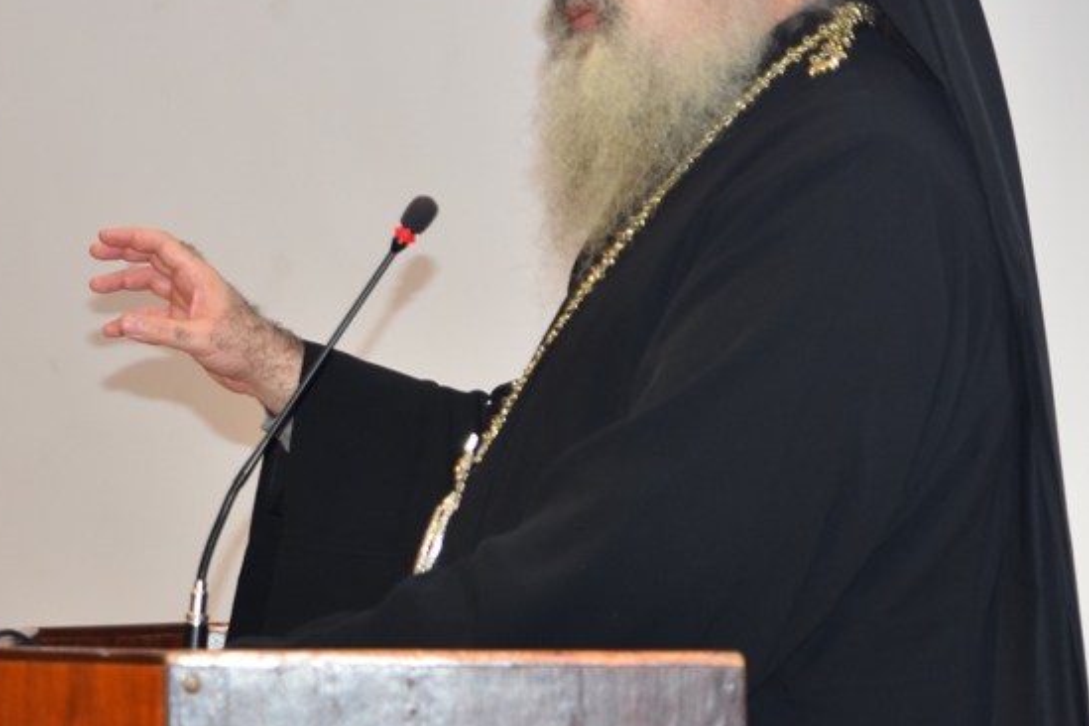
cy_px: 342
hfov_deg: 14.5
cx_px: 97
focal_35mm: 140
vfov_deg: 9.8
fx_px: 4235
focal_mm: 50
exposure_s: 1/100
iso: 400
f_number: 2.8
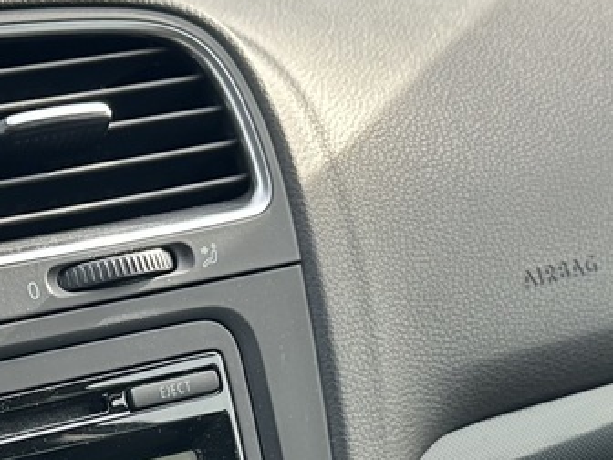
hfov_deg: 18.3
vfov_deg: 13.9
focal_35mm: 103
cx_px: -73
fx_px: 1824
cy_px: 571
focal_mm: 6.86
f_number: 1.78
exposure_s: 1/347
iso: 80
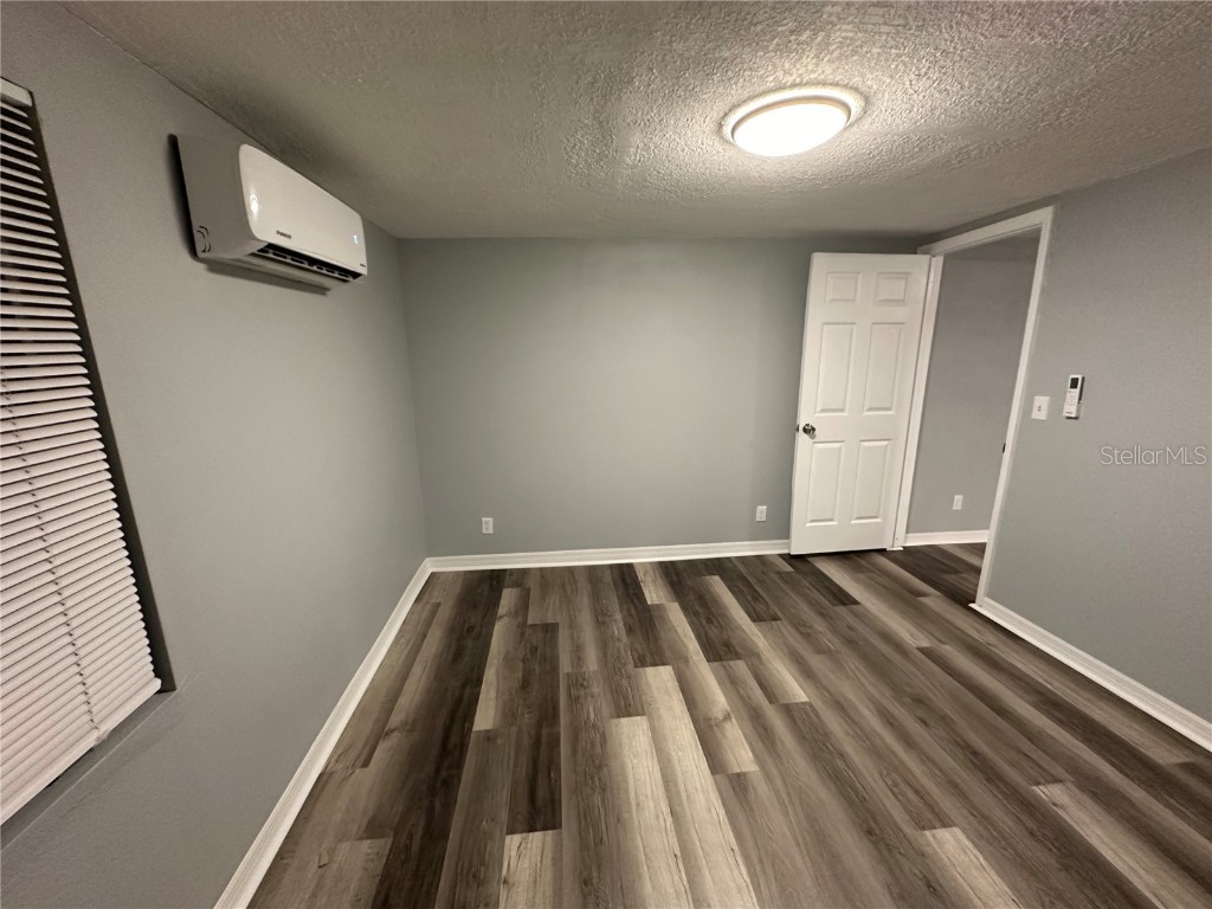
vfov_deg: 85.7
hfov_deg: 102.1
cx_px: 606
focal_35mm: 14
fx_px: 490
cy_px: 454
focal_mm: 2.22
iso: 320
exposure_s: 1/60
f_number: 2.2
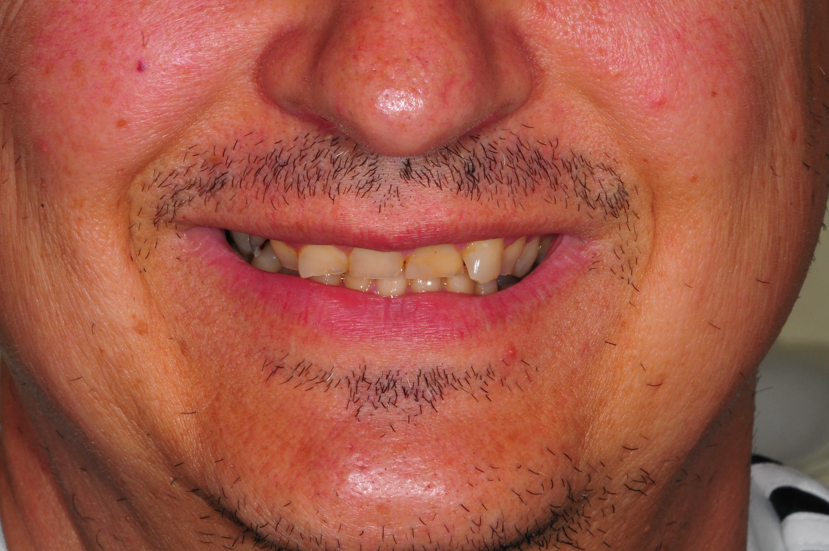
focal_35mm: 158
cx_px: 414
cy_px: 276
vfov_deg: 8.7
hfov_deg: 13.1
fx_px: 3622
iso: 400
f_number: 22
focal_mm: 105
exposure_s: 1/60
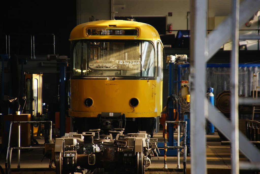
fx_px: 2169
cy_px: 87
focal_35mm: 300
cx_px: 130
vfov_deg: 4.6
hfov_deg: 6.9
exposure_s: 1/200
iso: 400
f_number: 6.3
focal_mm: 200
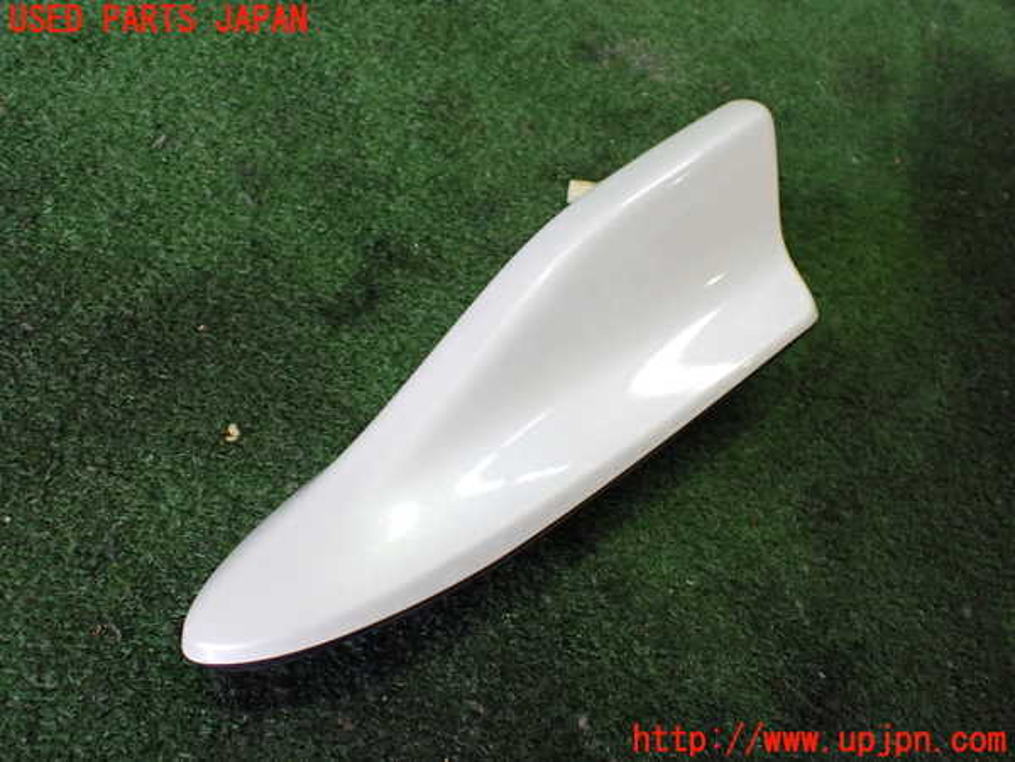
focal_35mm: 30
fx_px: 880
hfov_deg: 60.0
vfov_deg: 46.8
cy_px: 381
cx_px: 508
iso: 640
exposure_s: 1/125
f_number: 2.3
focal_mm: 5.4
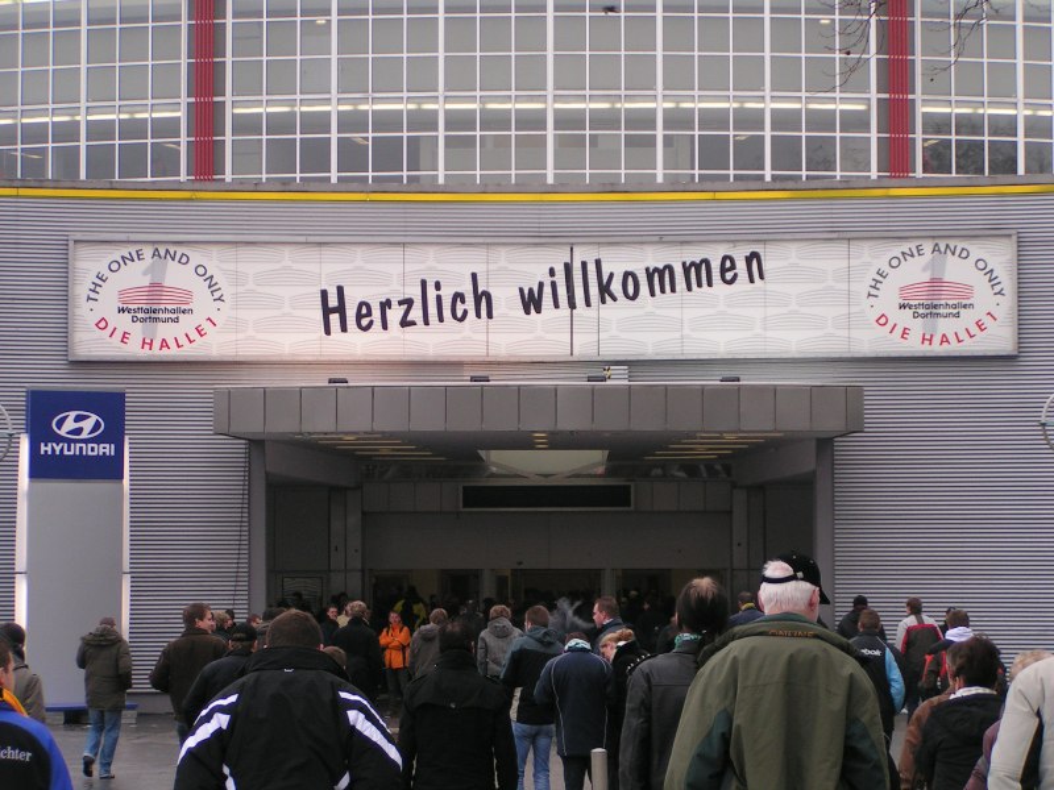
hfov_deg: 18.9
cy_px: 395
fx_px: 3167
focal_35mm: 104
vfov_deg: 14.2
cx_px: 527
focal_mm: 15.9
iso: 50
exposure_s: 1/125
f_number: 3.5
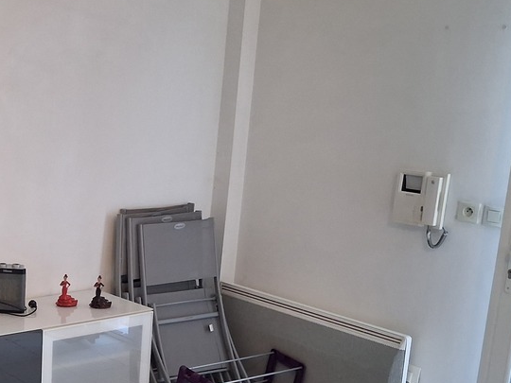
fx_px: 886
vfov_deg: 24.3
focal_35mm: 60
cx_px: -32
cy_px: 245
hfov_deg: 29.4
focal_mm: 4
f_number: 1.8
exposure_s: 1/60
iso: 400
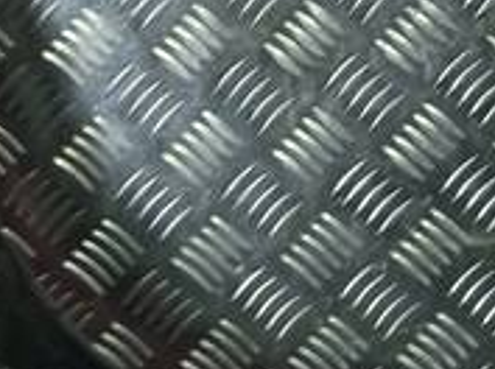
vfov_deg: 10.1
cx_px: 702
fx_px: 2069
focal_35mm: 145
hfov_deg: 13.0
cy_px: -59
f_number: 1.8
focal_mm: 4.6
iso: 40
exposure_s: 1/50
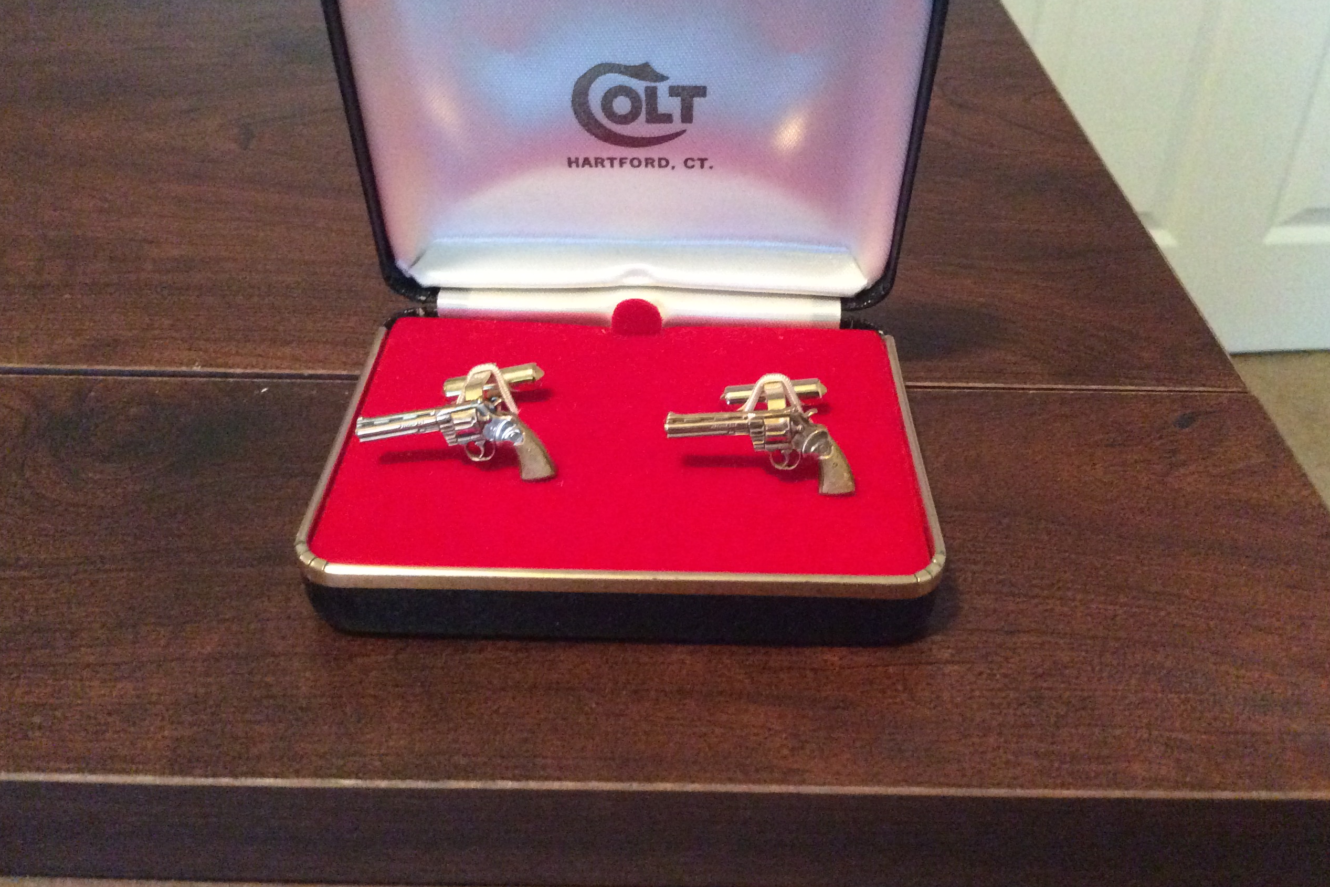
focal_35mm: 34
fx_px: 1256
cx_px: 668
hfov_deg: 55.8
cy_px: 384
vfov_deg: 38.8
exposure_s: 1/15
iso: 500
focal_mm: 3.3
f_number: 2.4
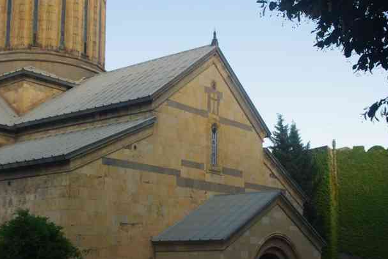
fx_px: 666
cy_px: 152
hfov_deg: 32.5
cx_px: 191
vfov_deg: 21.9
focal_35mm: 62
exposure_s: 1/50
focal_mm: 25
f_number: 7.1
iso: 200
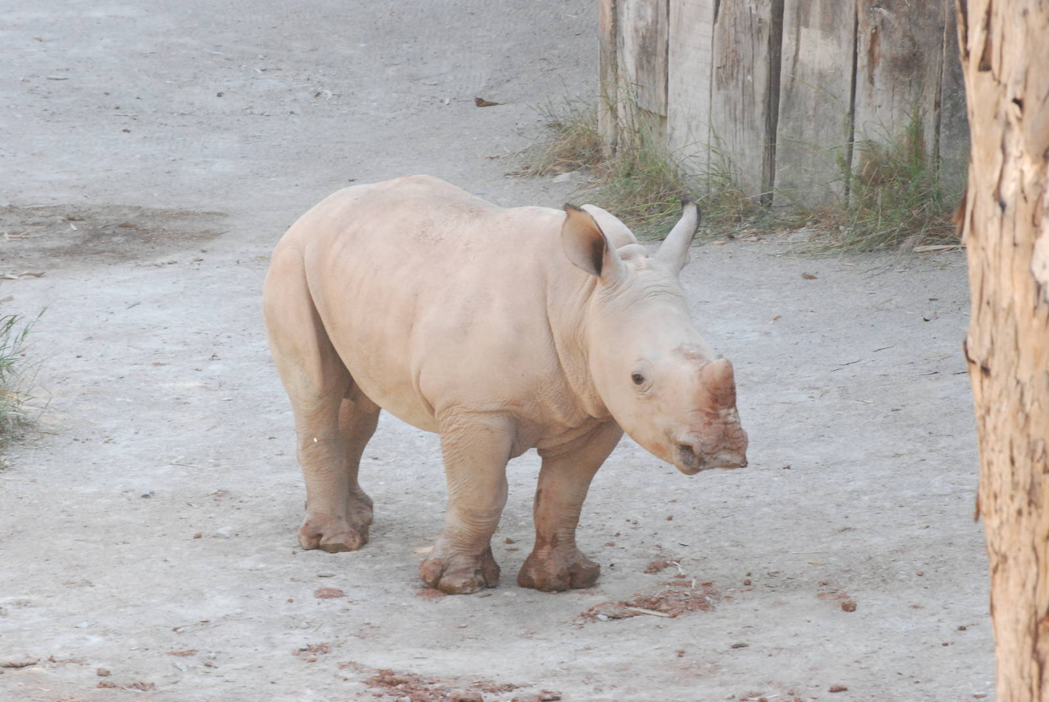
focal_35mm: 330
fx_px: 9627
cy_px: 351
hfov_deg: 6.2
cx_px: 524
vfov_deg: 4.2
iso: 1600
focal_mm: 220
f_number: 13
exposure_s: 1/160
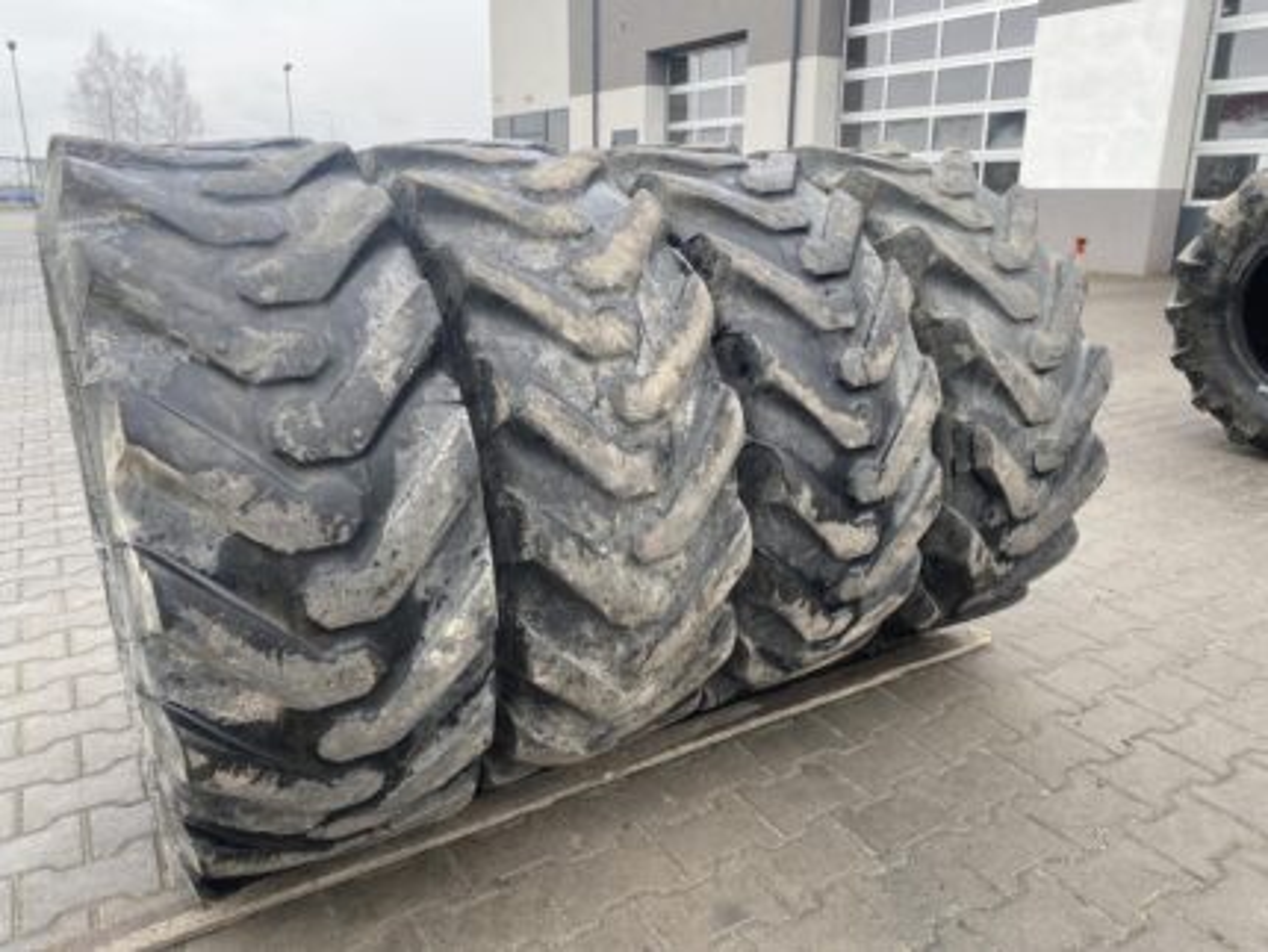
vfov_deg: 53.1
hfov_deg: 67.3
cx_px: 634
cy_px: 476
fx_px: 953
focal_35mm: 26
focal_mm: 4.25
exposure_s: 1/232
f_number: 1.8
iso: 32
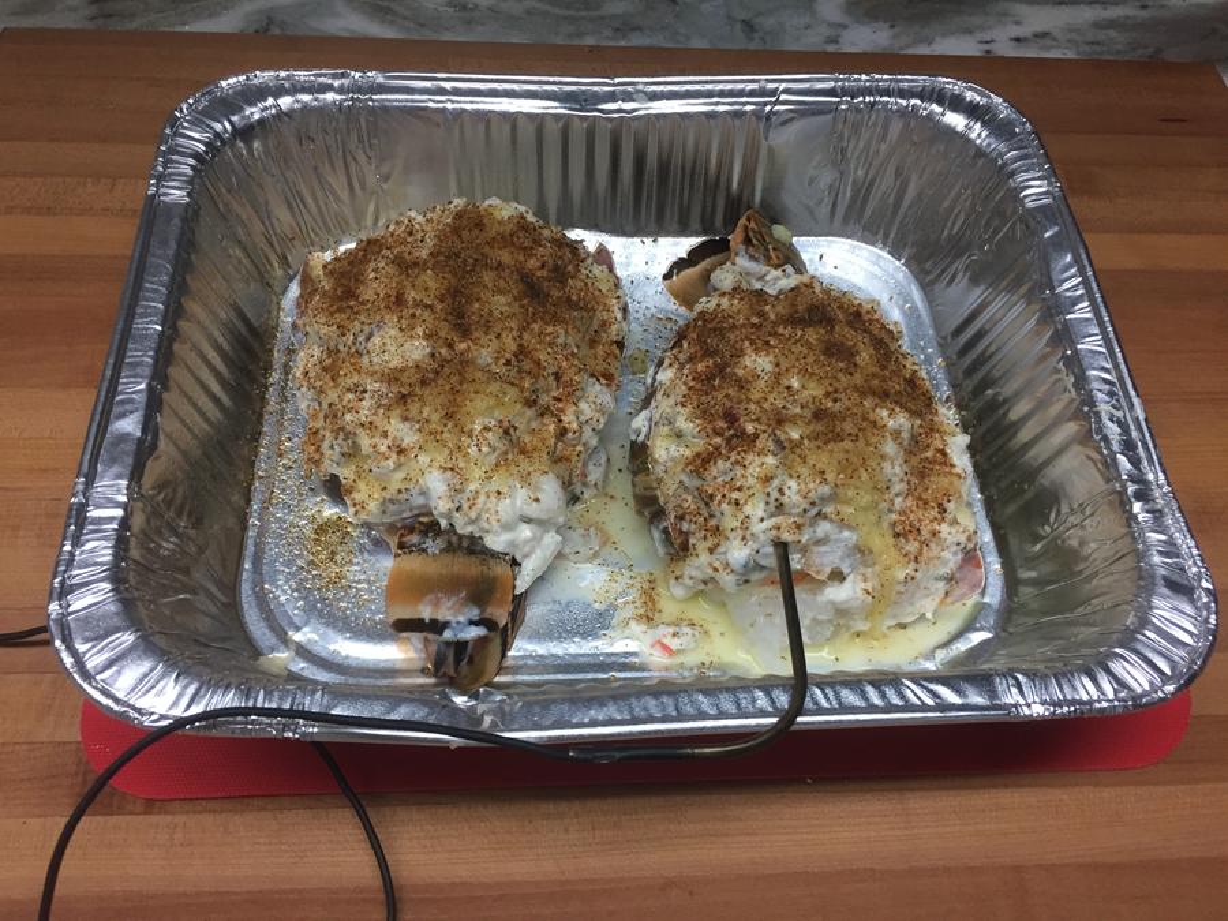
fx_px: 1029
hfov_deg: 61.7
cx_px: 614
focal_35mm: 29
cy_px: 460
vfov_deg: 48.2
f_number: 2.2
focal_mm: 4.15
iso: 50
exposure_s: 1/30
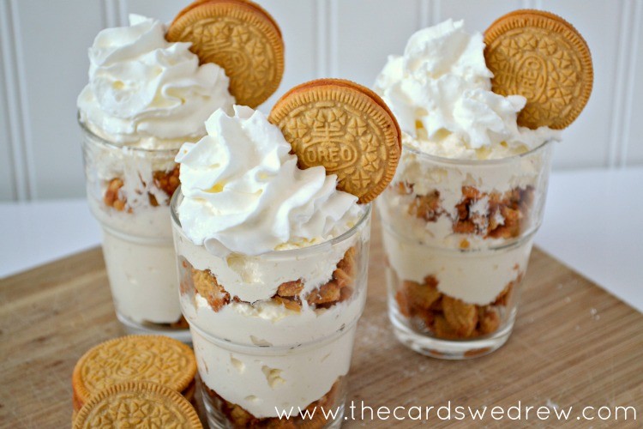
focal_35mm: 75
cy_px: 214
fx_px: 1339
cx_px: 322
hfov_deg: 27.0
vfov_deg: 18.2
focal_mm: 50
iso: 400
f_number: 5.6
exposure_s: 1/20
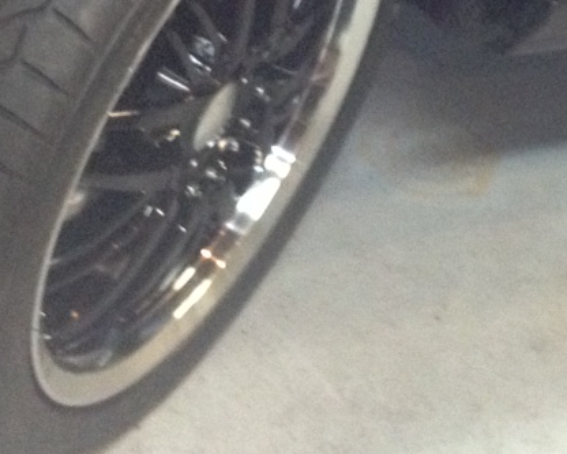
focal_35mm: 134
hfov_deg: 14.3
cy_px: -190
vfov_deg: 11.1
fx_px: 2249
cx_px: 476
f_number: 2.4
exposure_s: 1/20
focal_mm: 4.28
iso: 320
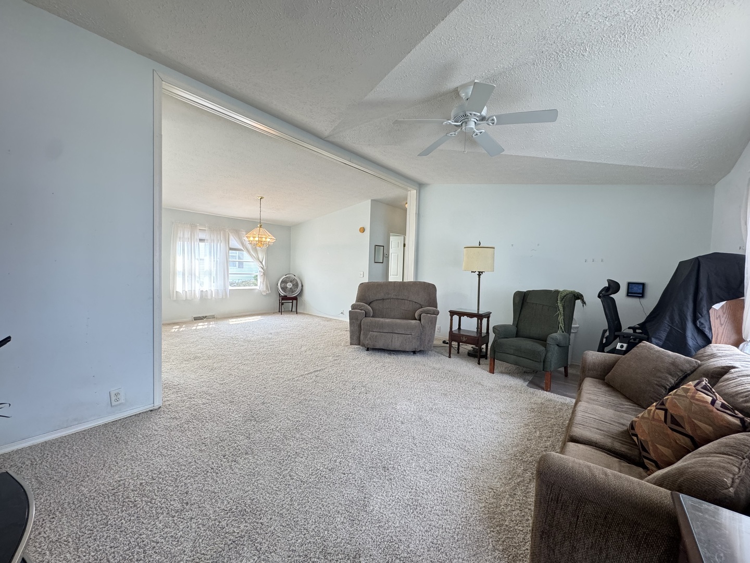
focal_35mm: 14
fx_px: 303
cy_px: 282
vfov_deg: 85.7
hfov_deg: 102.1
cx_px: 375
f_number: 2.2
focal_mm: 2.22
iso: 250
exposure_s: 1/120
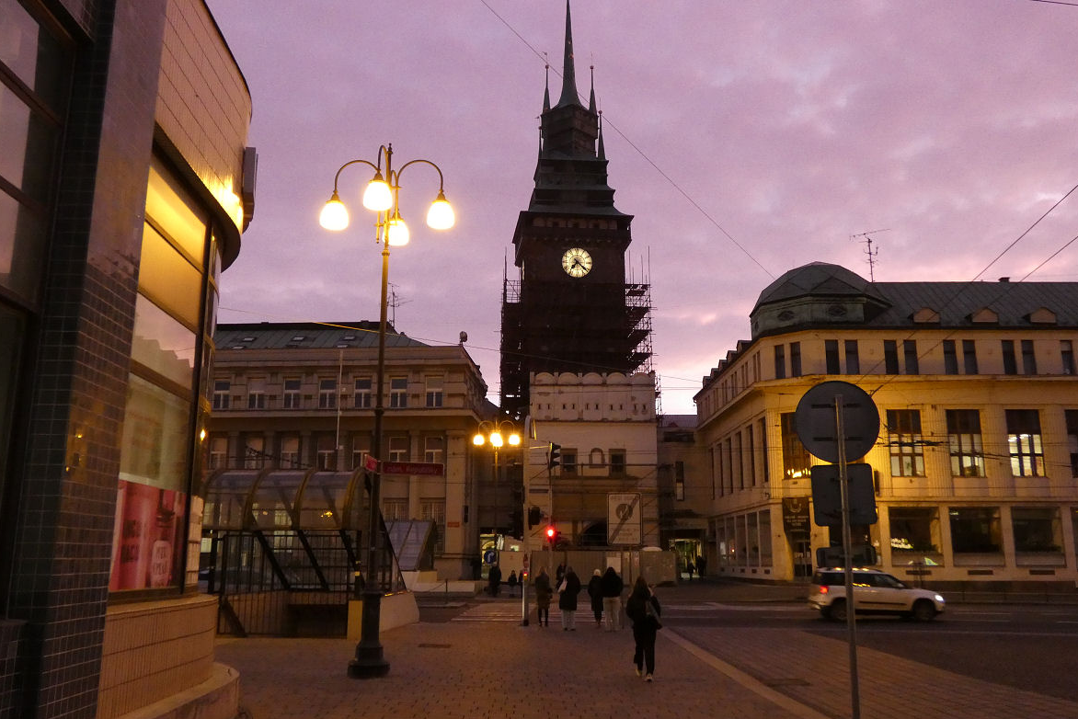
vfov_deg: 40.0
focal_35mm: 33
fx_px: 988
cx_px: 532
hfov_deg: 57.2
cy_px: 325
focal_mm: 5.5
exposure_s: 1/80
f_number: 3.3
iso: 800
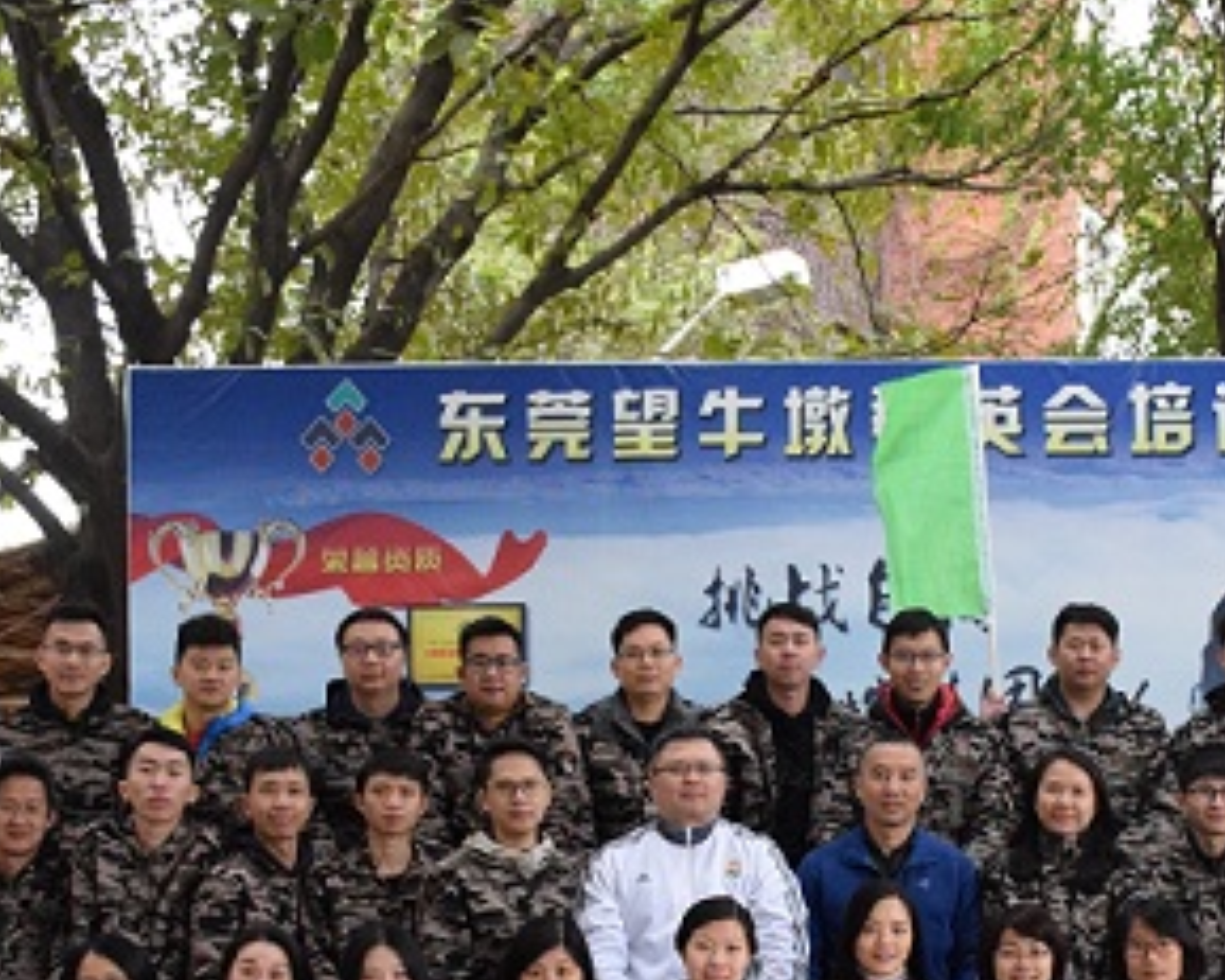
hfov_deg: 25.1
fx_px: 2718
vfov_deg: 20.0
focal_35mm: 75
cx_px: 920
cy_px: 899
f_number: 3.5
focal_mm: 22
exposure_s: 1/1000
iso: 3200
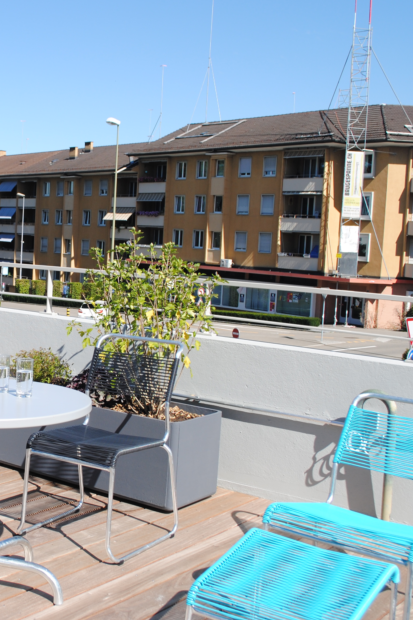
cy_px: 300
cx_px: 26
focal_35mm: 50
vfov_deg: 39.6
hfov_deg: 25.9
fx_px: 860
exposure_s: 1/400
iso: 100
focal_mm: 20
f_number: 7.1
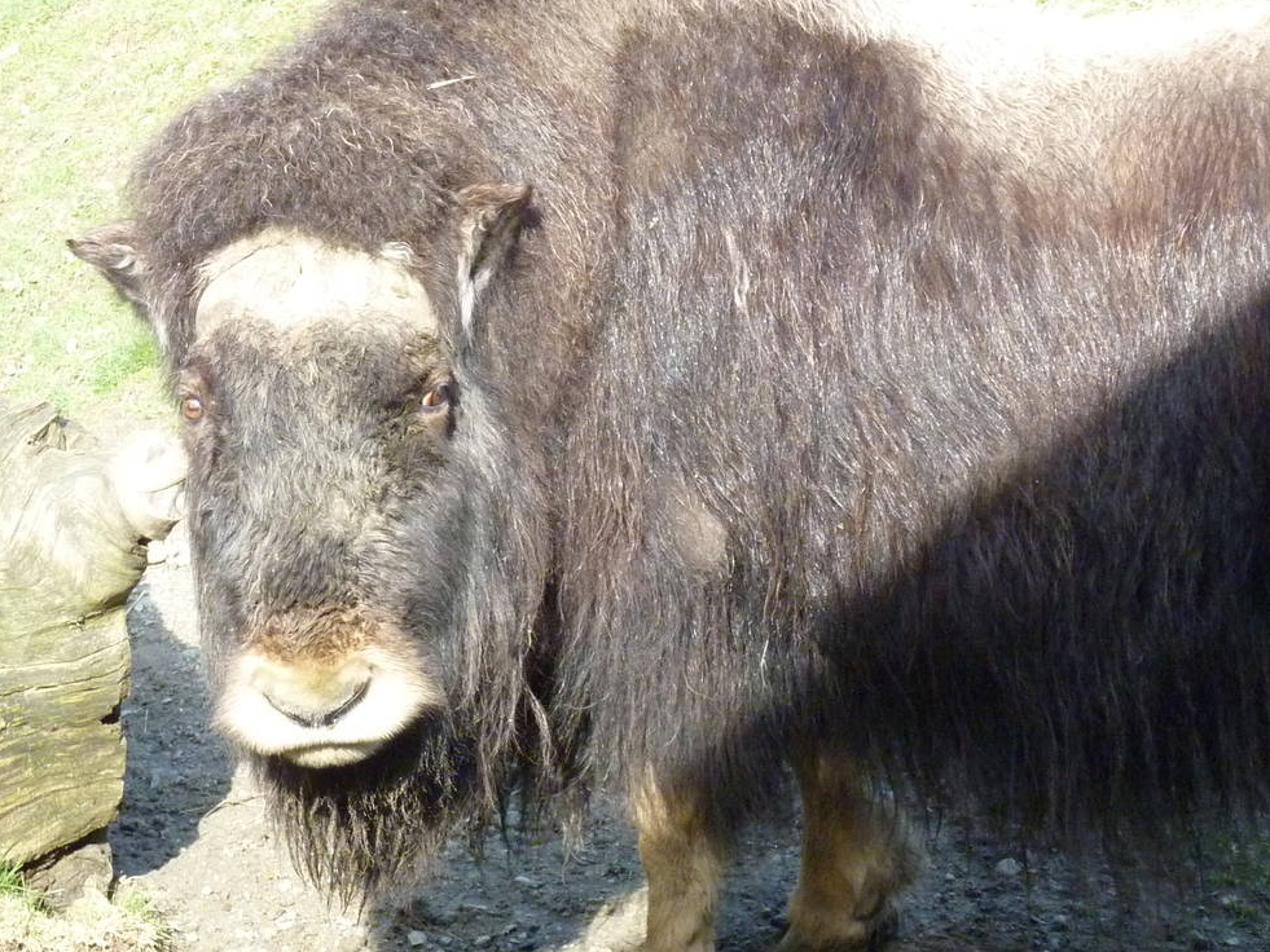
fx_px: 6641
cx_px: 924
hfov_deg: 10.9
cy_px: 467
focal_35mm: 181
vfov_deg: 8.2
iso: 400
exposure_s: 1/320
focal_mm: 18.2
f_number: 4.4
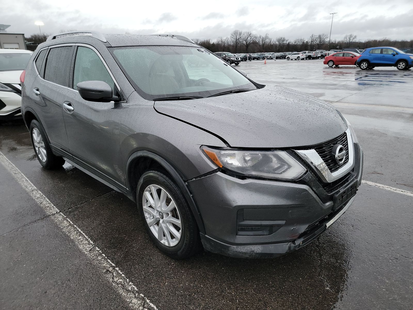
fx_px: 286
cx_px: 206
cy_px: 155
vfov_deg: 56.8
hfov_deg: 71.6
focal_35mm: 24
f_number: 1.8
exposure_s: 1/59
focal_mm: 6.7
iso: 306
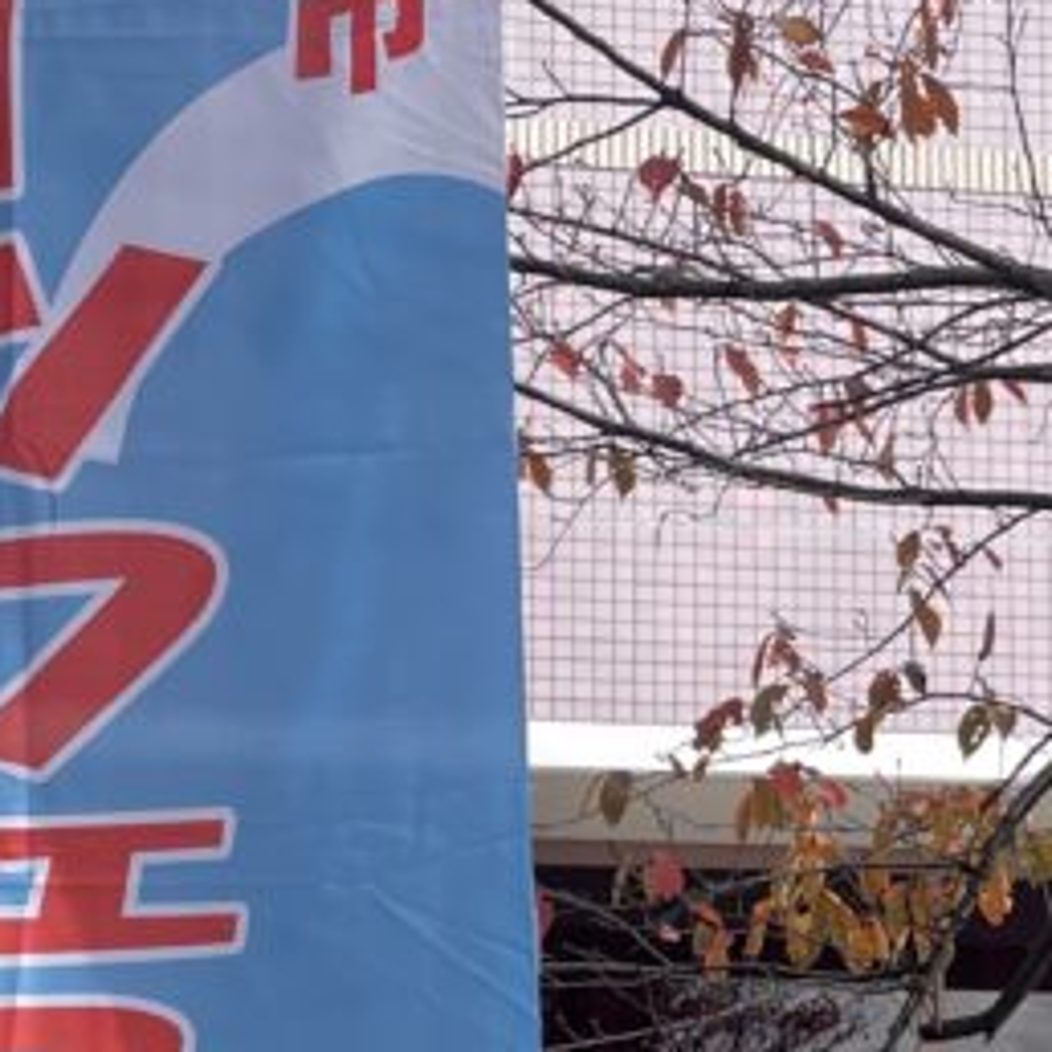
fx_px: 3920
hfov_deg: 15.0
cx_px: 1028
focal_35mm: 114
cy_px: 1019
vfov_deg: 15.1
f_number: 1.6
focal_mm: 4.2
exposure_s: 1/1667
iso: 32
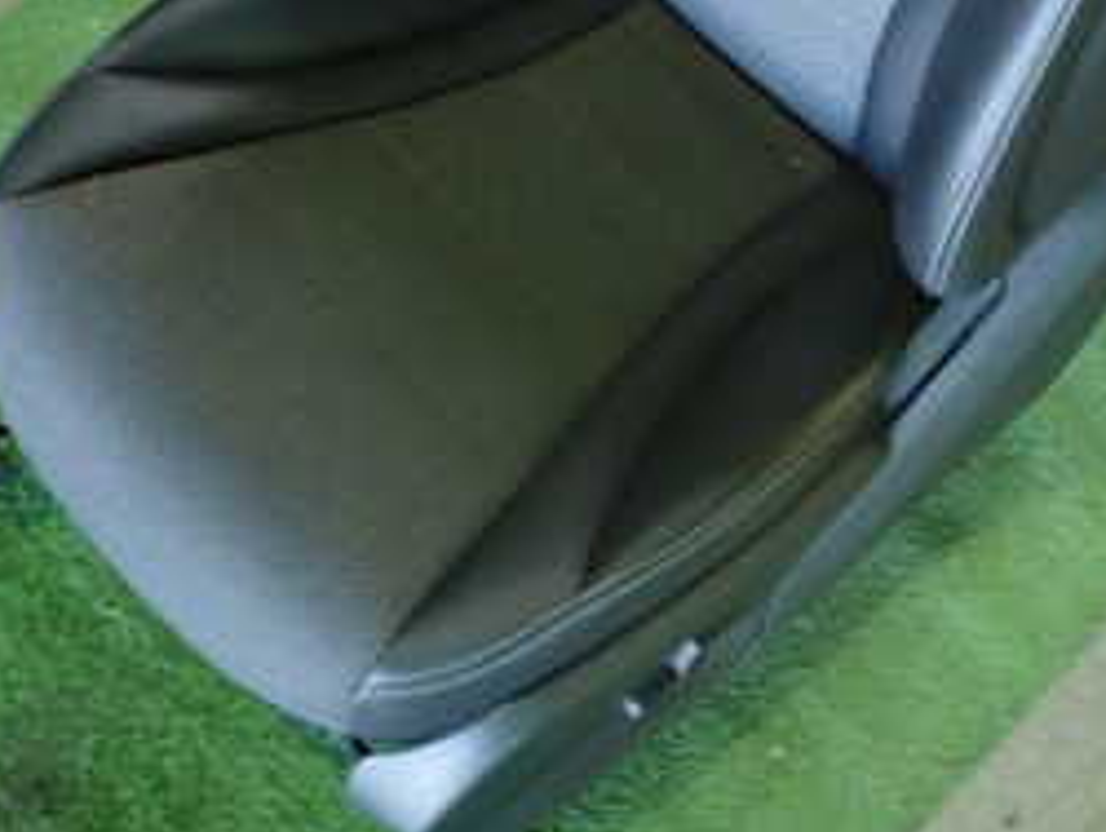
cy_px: -35
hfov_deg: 31.8
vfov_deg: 23.3
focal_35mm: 60
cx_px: 783
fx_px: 1919
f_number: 2
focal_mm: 4.5
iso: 500
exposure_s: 1/30
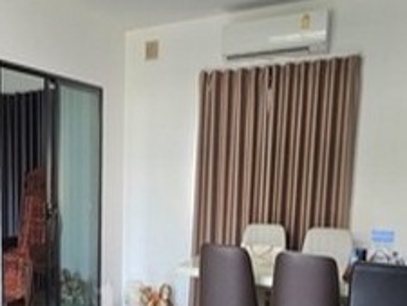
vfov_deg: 36.6
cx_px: 67
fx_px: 435
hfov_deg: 46.7
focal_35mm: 37
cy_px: 268
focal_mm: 2.2
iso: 125
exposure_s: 1/60.2
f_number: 2.2
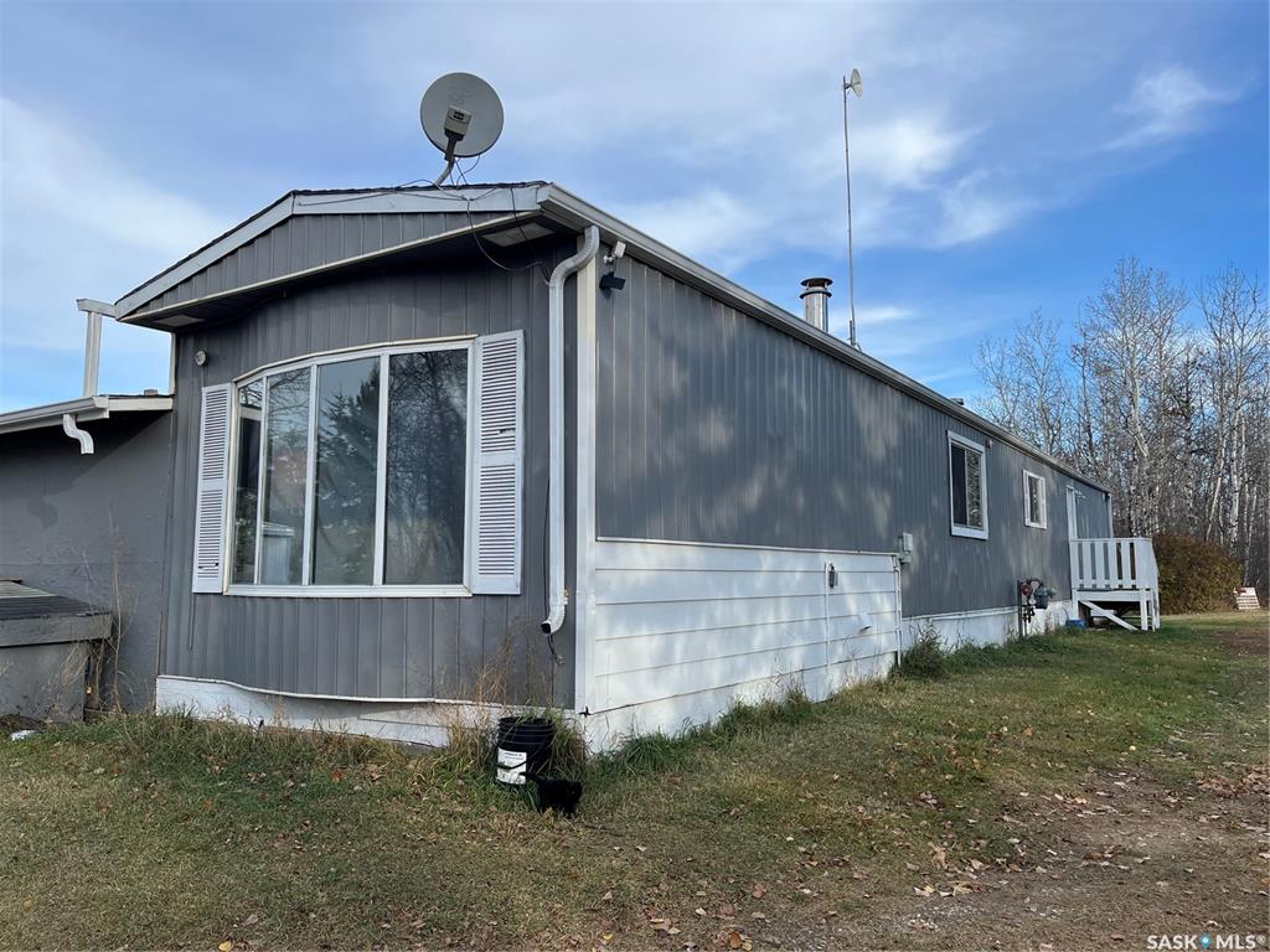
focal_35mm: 26
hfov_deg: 67.3
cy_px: 476
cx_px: 635
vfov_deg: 53.1
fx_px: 954
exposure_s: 1/1748
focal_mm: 5.1
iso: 50
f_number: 1.6
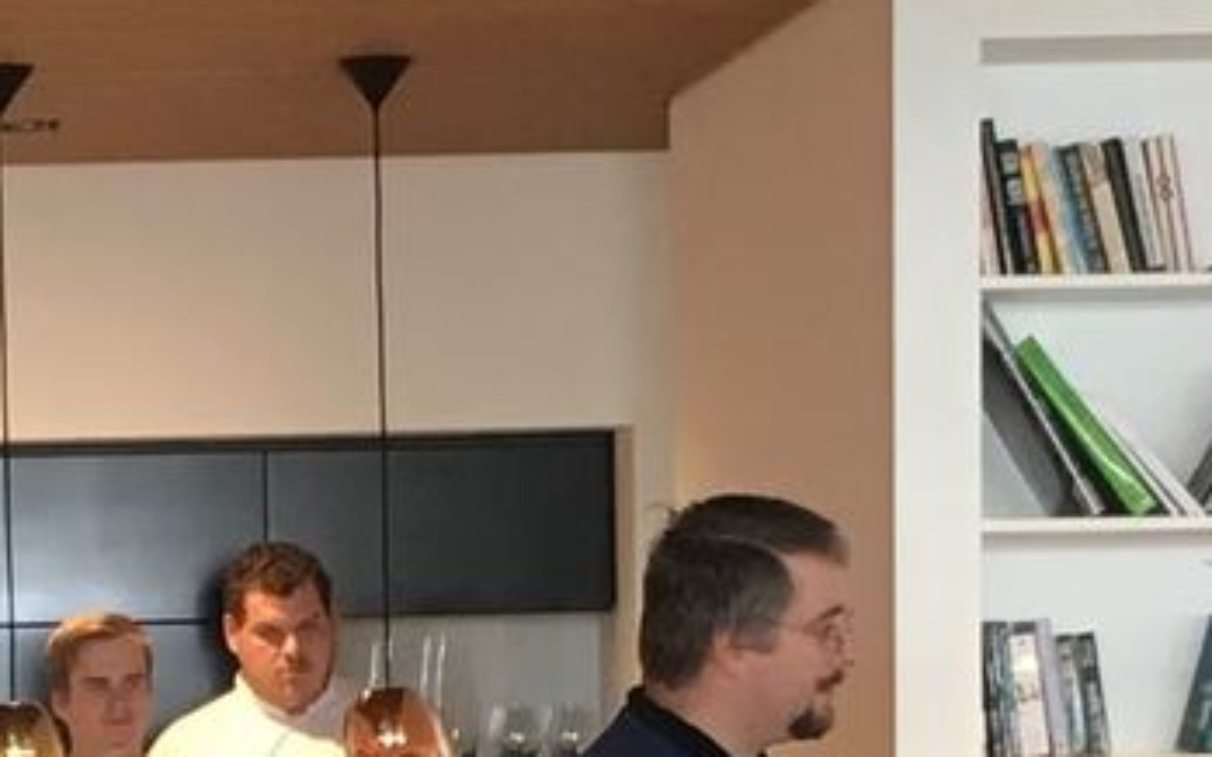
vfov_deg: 7.5
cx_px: 160
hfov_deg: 12.3
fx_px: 5581
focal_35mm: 169
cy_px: 1340
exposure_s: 1/33
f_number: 2.2
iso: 100
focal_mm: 4.15
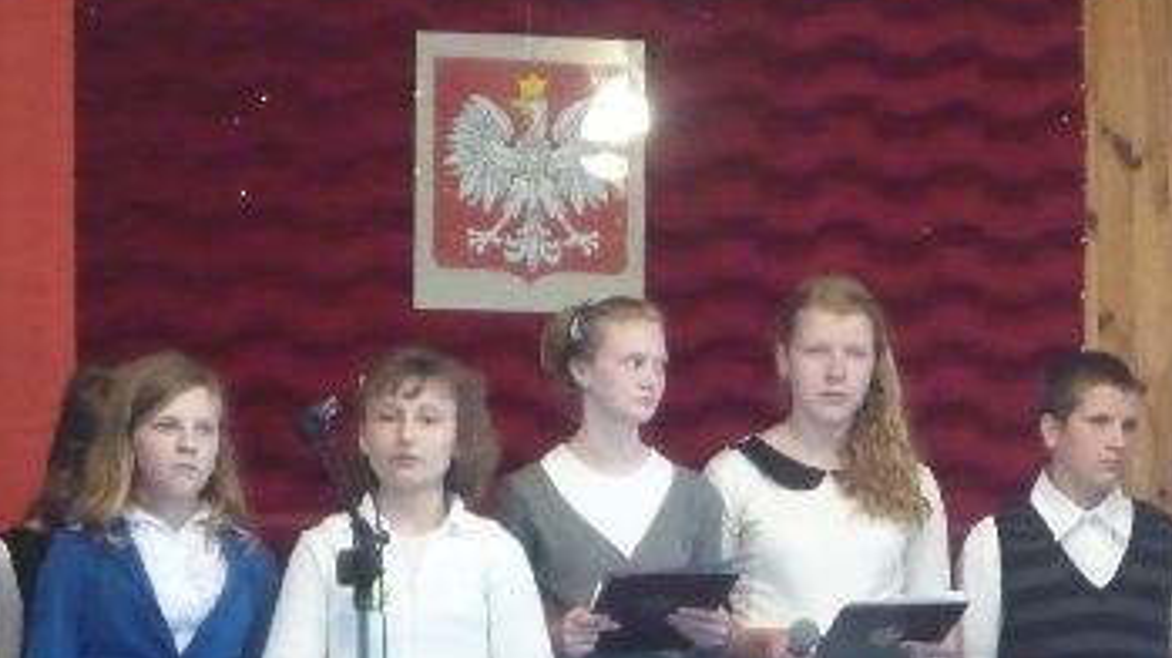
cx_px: 1018
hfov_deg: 13.8
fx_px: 4815
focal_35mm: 155
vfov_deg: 7.8
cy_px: 527
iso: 800
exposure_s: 1/15
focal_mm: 10.9
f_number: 5.2
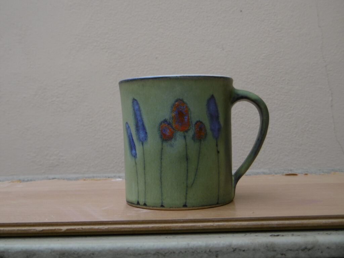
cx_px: 172
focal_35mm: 51
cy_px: 129
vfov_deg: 28.6
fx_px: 507
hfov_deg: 37.5
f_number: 4
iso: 100
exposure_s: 1/100
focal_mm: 9.2
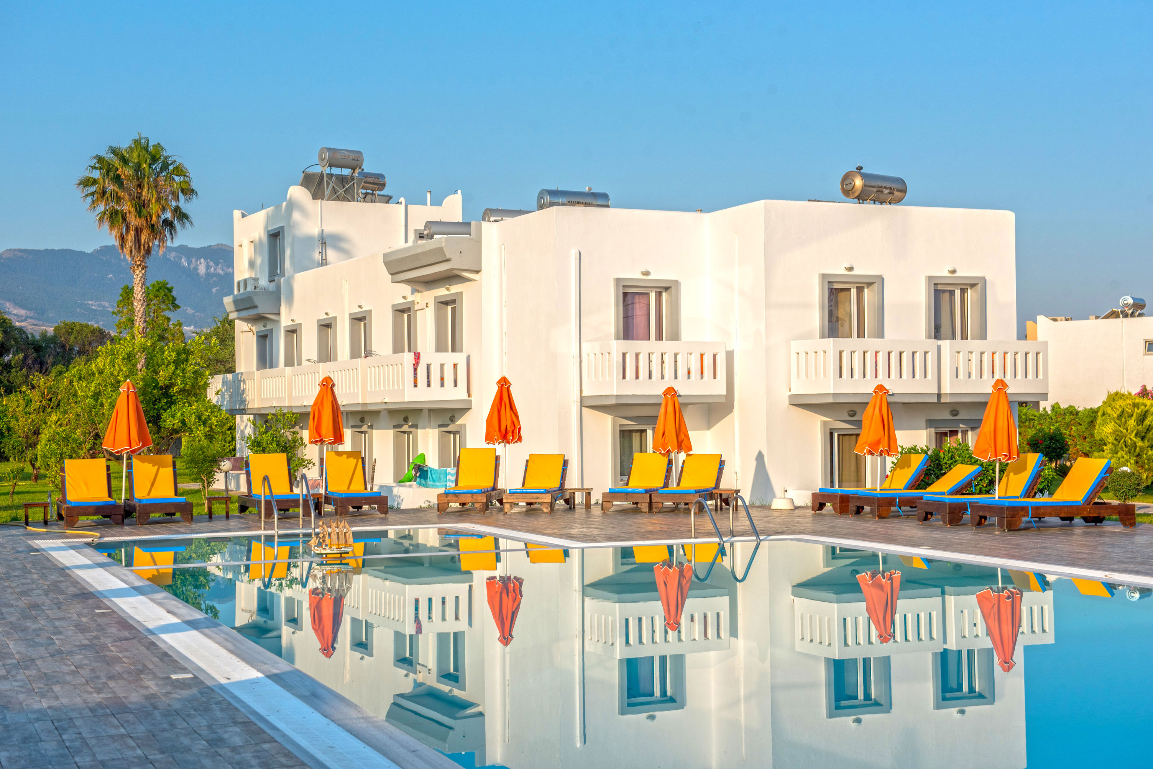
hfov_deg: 36.2
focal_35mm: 55
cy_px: 384
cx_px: 576
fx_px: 1762
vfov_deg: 24.6
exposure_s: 1/1250
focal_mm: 55
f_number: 7.1
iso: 100
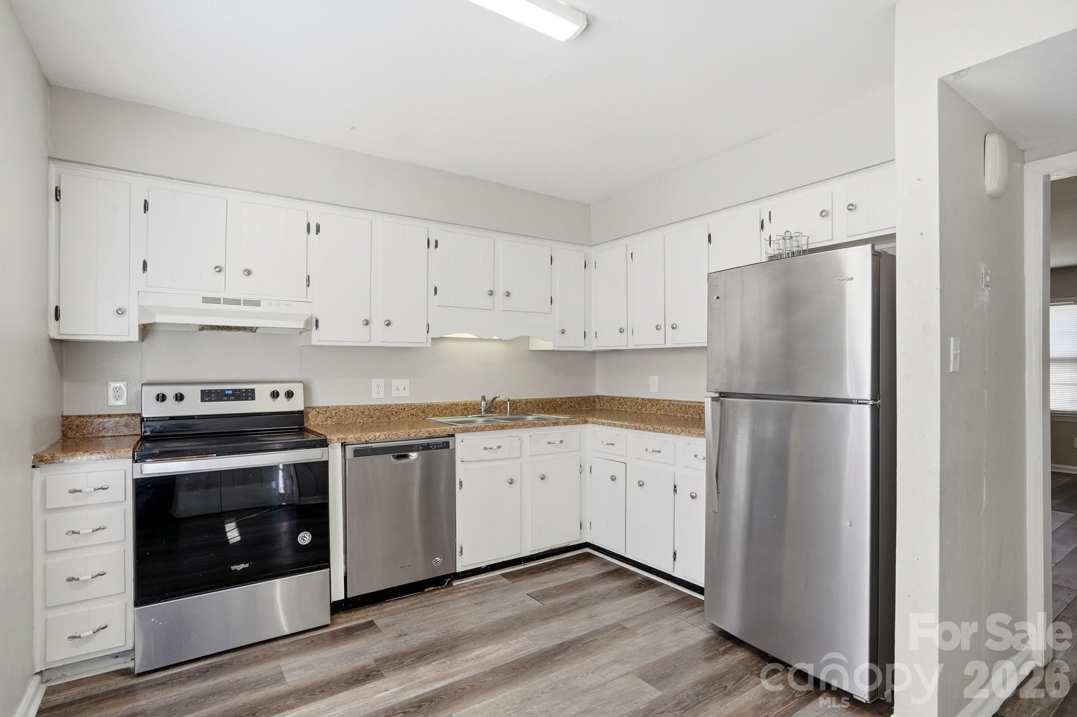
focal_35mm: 17
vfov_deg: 70.4
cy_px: 358
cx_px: 538
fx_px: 508
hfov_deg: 93.3
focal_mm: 17
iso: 800
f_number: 10
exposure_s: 1/640
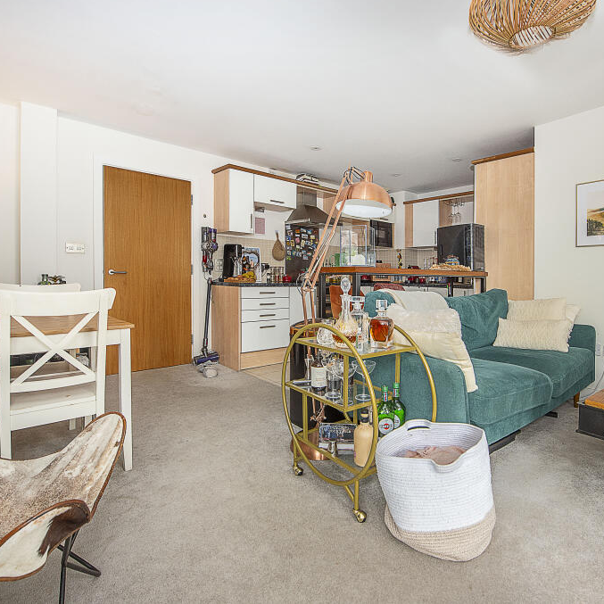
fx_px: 355
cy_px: 300
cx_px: 324
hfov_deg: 80.6
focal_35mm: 18
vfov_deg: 80.7
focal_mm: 14
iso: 500
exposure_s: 1/25
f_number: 6.3
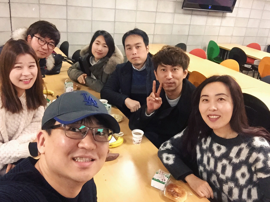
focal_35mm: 31
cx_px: 135
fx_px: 242
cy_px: 101
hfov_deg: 58.4
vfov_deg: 45.4
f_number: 2.2
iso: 320
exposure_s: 1/30
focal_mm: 2.65
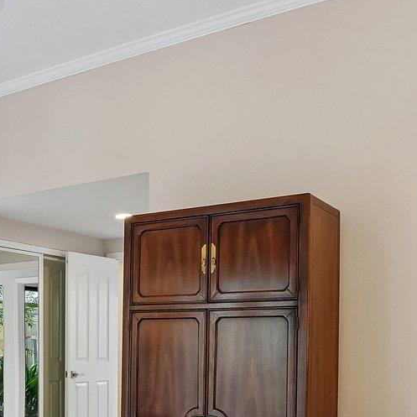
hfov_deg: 32.5
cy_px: 339
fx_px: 668
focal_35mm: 49
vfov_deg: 33.6
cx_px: 22
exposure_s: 1/10
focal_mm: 14
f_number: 8
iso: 640
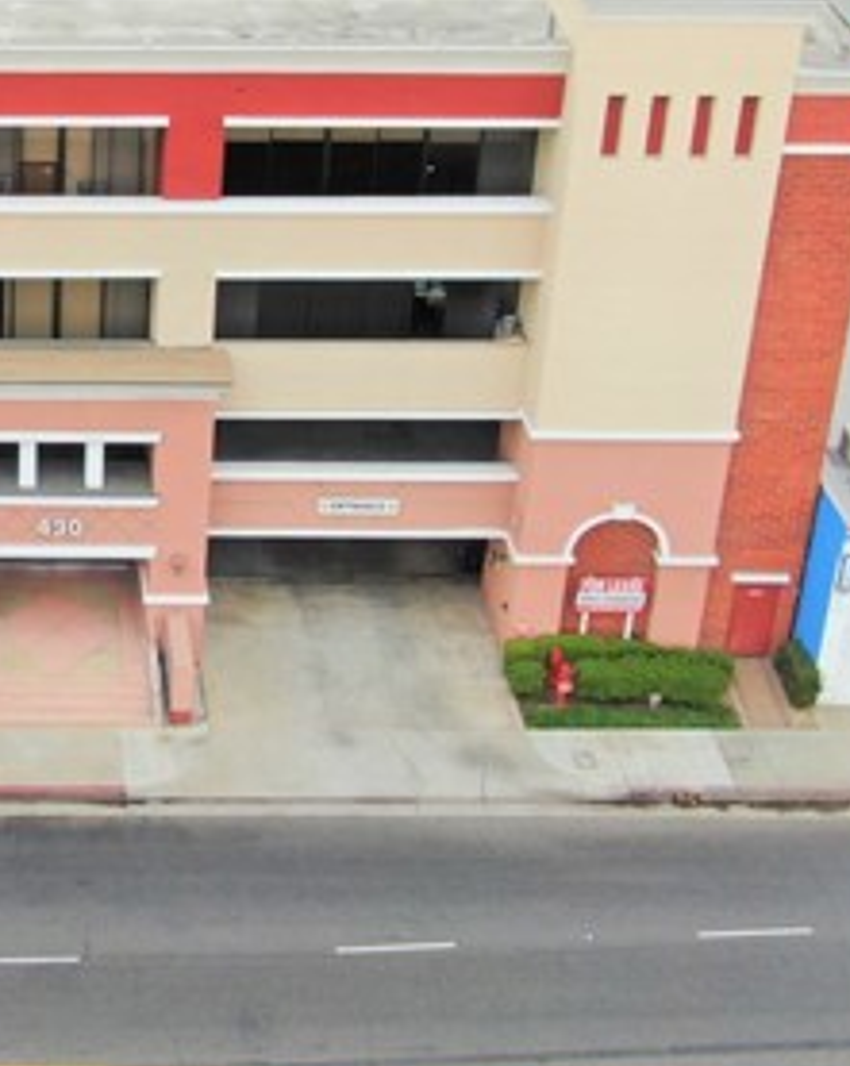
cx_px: -77
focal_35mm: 79
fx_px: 2488
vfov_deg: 24.0
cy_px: 300
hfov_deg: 18.7
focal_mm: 5.94
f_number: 3.3
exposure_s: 1/160
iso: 100
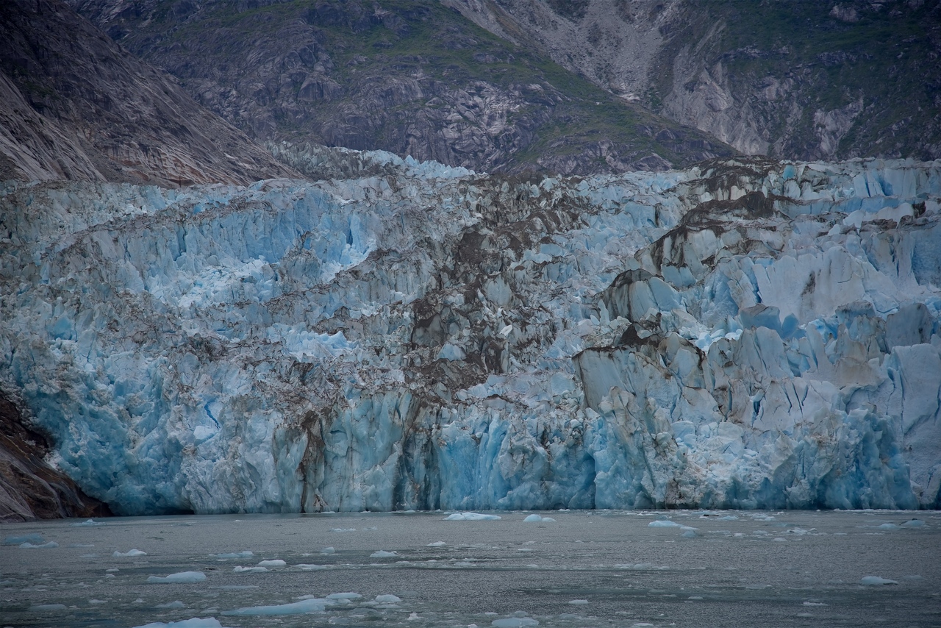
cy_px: 314
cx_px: 470
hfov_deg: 17.1
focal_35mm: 120
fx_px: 3137
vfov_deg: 11.4
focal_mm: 120
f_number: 5
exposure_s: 1/250
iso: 100
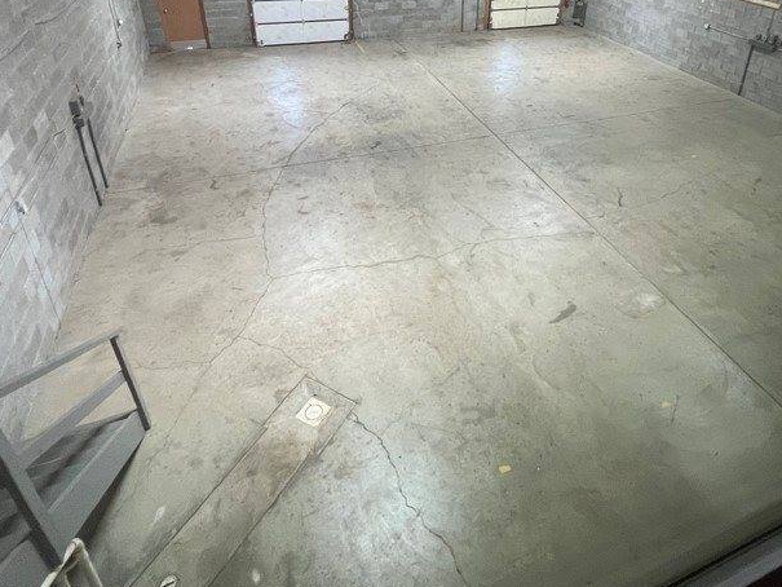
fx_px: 497
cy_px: 138
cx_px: 452
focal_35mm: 22
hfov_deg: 75.9
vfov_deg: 57.6
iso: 320
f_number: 1.8
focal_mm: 1.57
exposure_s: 1/60
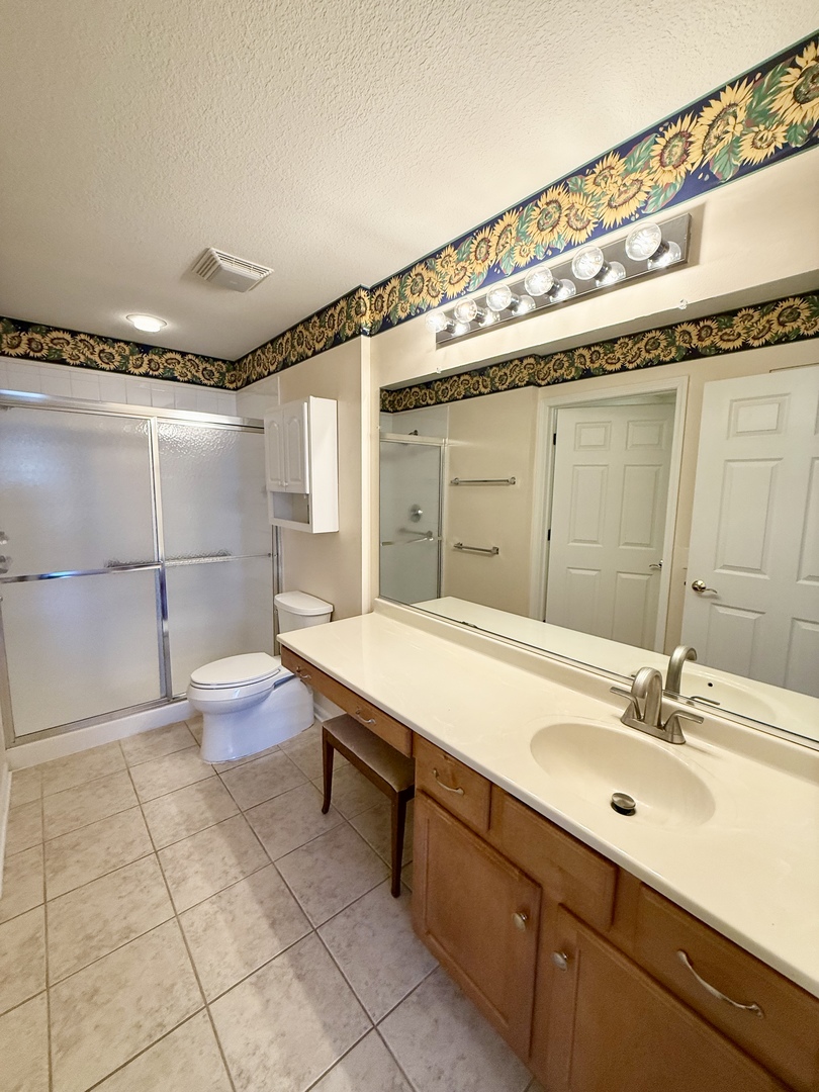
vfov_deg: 102.1
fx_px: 442
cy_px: 546
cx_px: 410
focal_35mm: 14
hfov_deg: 85.7
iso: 200
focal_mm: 2.22
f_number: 2.2
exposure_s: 1/120
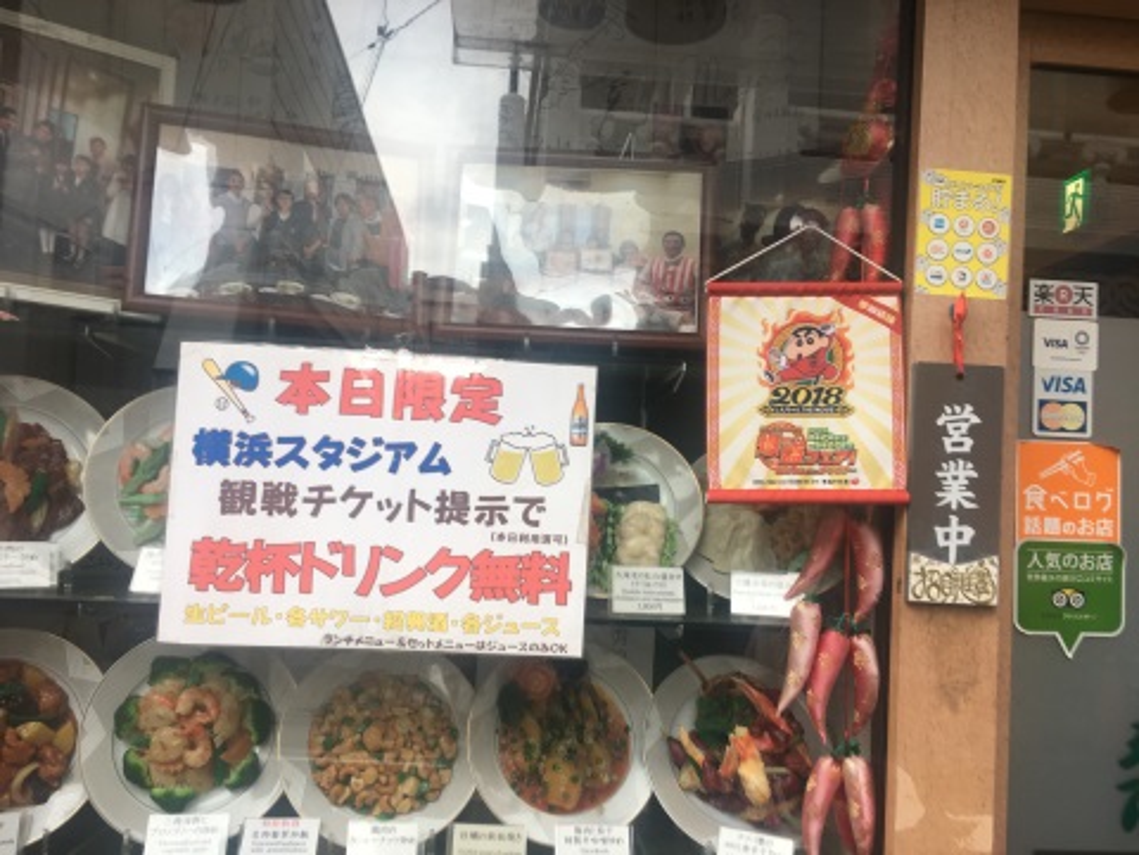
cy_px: 428
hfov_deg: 61.7
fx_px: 954
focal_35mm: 29
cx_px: 570
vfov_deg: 48.2
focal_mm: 4.15
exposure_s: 1/60
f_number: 2.2
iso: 25
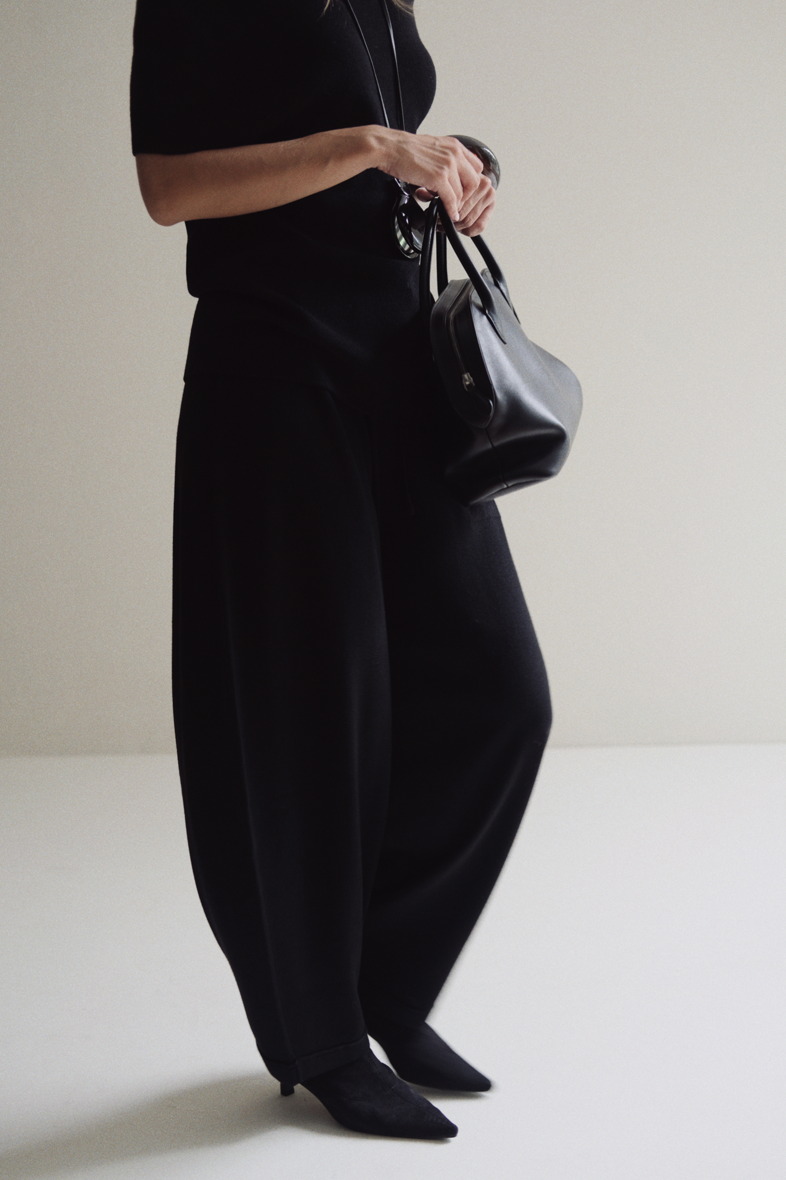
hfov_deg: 25.5
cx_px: 393
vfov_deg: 37.5
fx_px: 1736
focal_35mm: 53
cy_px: 590
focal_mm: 35
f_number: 2.2
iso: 320
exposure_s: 1/80
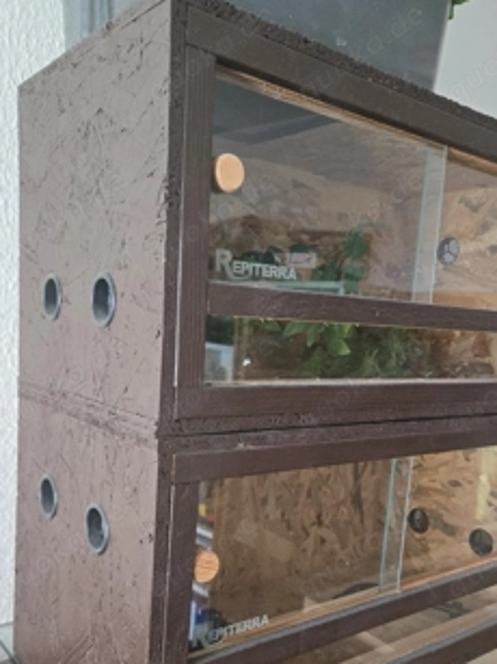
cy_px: 417
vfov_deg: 59.2
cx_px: 290
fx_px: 575
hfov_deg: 46.6
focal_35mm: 30
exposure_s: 1/101
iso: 200
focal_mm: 5.4
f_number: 1.8
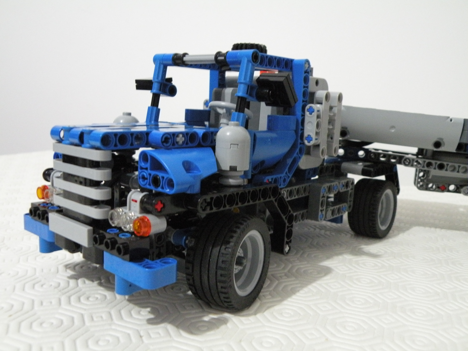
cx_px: 234
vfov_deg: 42.9
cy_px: 176
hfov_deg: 55.4
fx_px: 446
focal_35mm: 33
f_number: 3.2
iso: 467
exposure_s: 1/8
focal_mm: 5.8
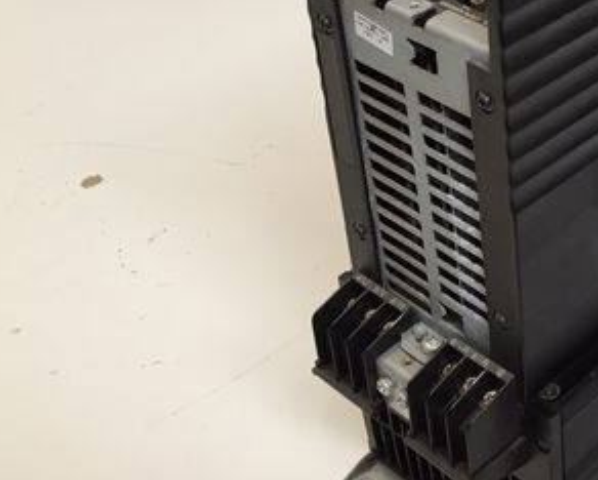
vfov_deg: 24.5
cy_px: 156
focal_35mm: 62
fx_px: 1098
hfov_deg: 28.7
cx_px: 590
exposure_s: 1/33
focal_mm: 4.15
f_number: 2.2
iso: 32
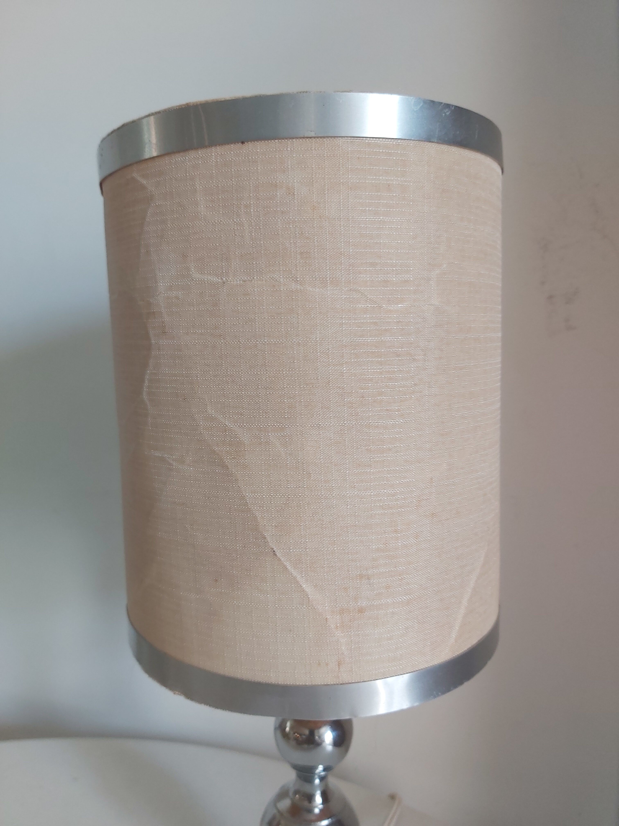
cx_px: 310
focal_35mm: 26
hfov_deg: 53.1
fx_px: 620
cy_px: 413
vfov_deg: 67.3
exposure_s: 1/60
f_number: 1.7
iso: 100
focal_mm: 3.92
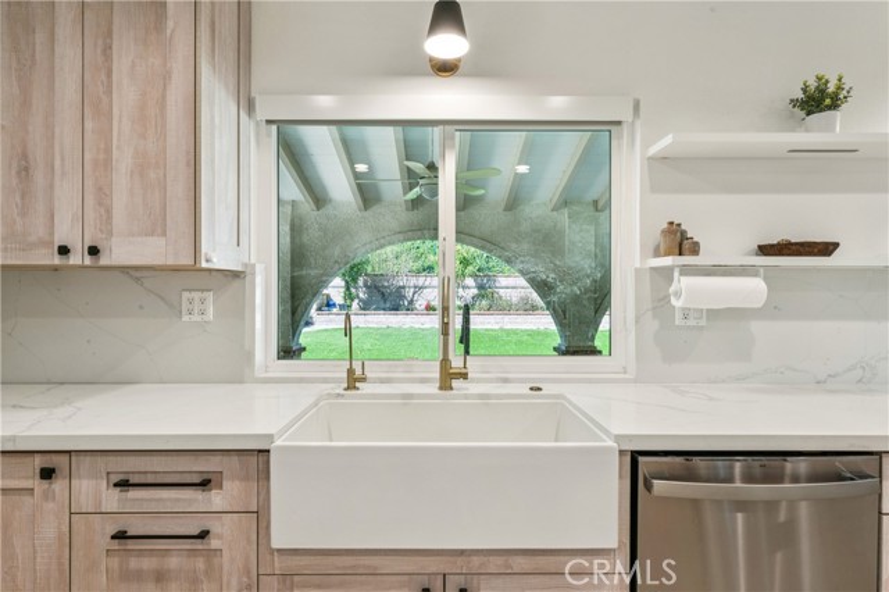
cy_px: 296
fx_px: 462
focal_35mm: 19
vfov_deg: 65.3
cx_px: 444
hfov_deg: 87.8
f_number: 13
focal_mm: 18.7
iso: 100
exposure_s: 1/5
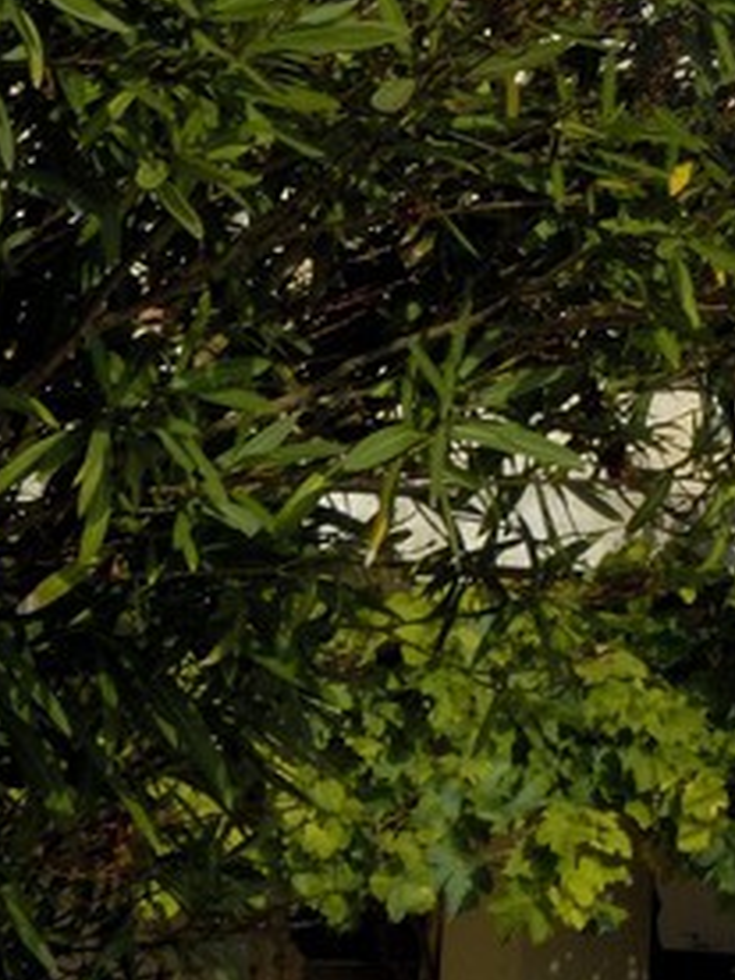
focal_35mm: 184
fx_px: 5209
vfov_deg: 10.3
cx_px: 1442
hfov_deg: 7.7
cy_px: -639
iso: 100
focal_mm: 22
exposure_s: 1/160
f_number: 15
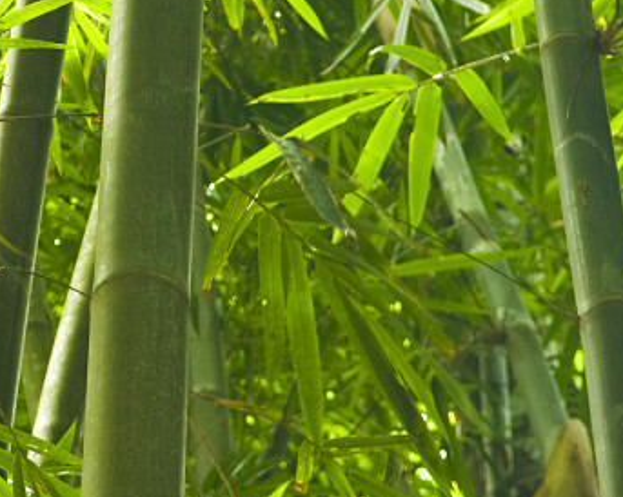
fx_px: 5321
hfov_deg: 6.6
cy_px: 33
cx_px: -440
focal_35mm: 289
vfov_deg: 5.3
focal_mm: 55
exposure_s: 1/8
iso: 200
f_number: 5.6
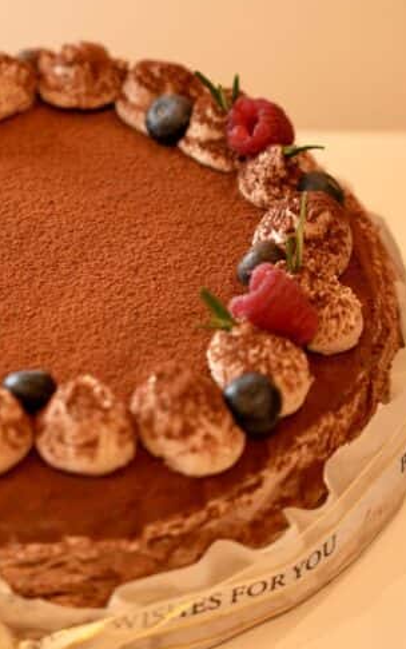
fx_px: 2336
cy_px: 182
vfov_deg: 15.8
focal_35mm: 132
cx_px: 35
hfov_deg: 9.9
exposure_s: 1/100
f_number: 3.2
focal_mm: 70
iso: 800
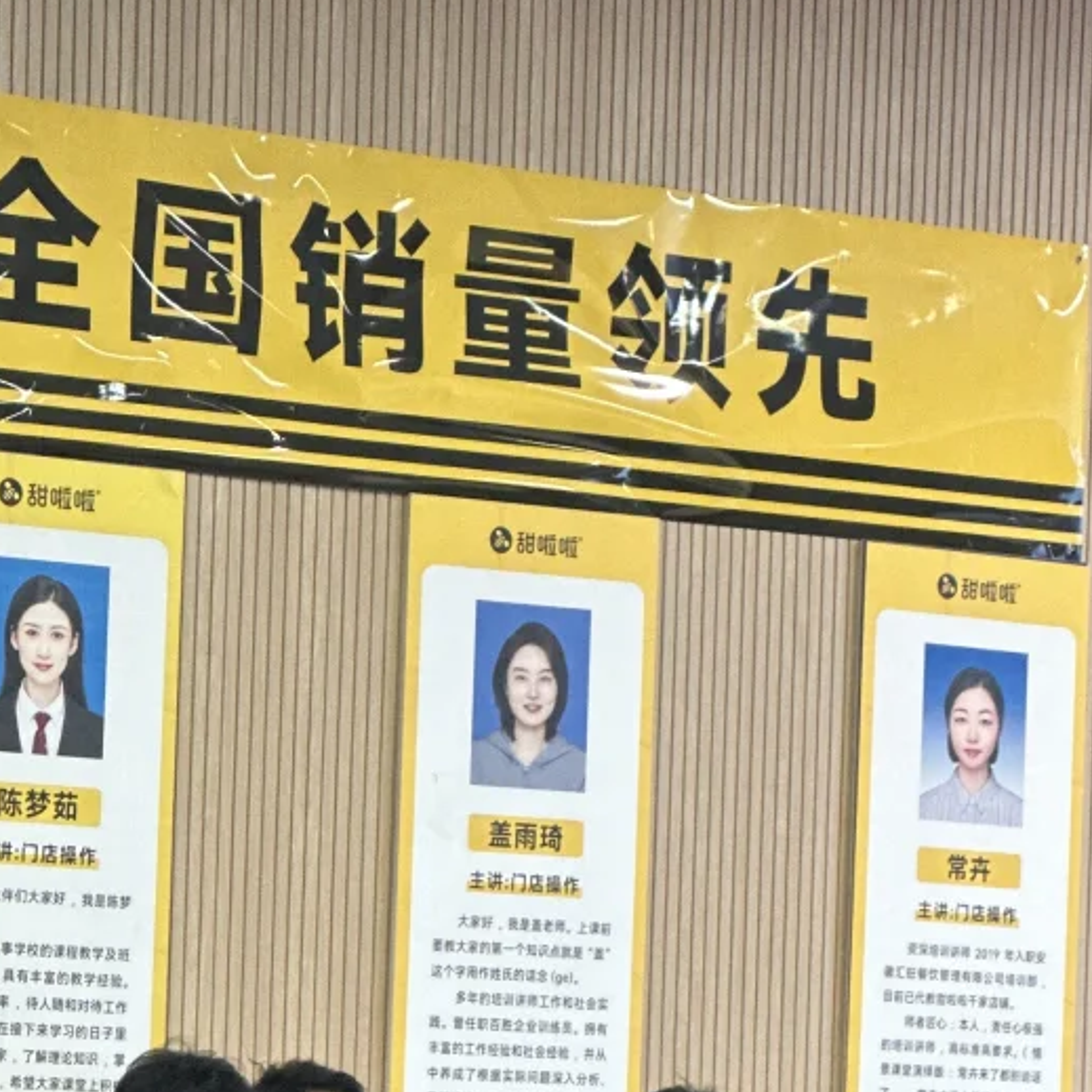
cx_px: 608
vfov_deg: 9.2
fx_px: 6745
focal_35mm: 189
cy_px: 1225
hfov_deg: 9.3
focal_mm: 9
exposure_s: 1/40
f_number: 2.8
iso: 400
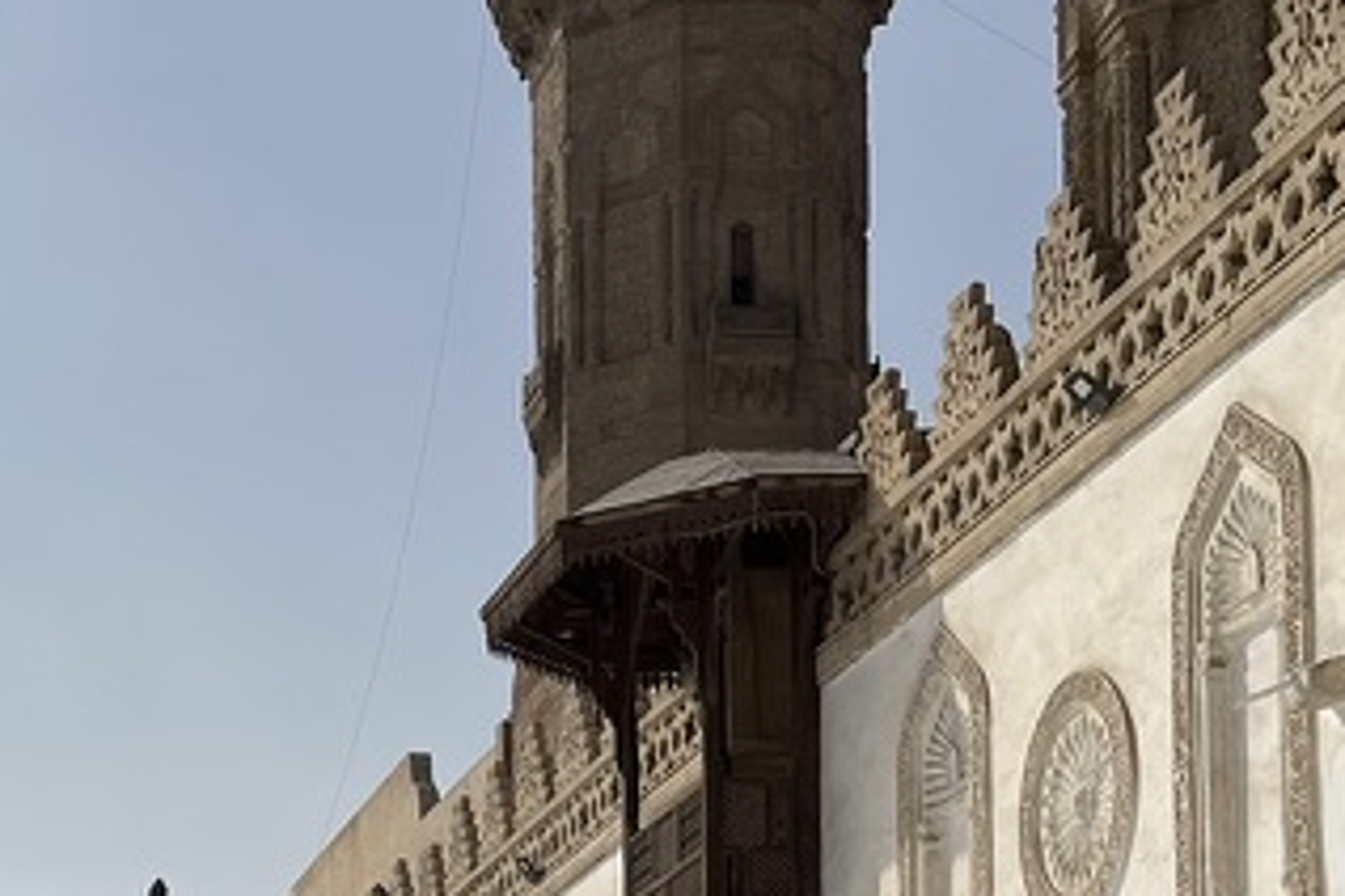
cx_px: -203
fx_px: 3250
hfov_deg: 21.9
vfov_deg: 14.9
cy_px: 1221
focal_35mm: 87
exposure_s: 1/11905
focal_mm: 5.1
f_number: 1.6
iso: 50
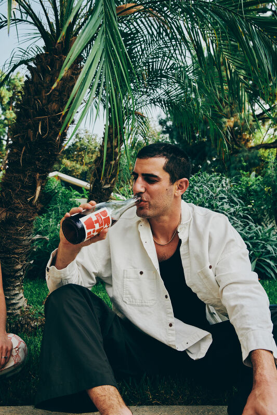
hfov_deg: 35.0
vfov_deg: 50.7
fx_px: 439
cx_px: 138
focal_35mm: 38
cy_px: 208
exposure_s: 1/200
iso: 200
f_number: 8
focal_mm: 38
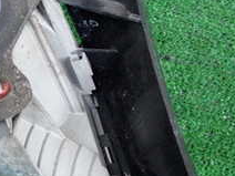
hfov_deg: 15.9
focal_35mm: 116
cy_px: 51
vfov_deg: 12.7
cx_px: -86
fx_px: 787
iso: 800
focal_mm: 7.31
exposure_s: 1/125
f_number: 2.8
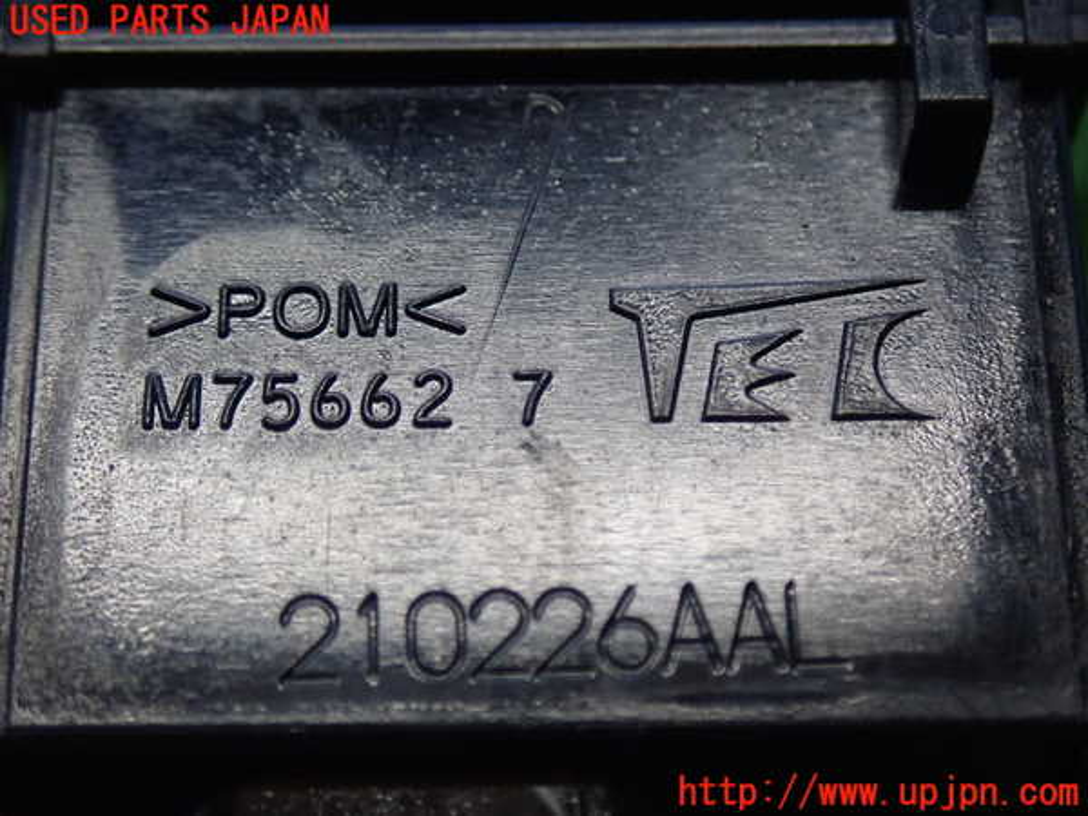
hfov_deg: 26.3
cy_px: 408
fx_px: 2326
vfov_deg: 19.9
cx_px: 544
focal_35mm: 74
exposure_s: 1/80
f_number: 4.2
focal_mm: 13.47
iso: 800
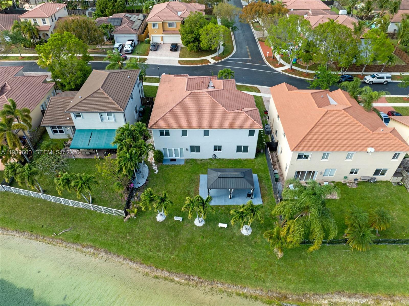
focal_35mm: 24
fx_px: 283
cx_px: 204
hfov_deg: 71.6
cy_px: 153
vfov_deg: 56.7
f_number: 9
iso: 100
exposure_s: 1/160
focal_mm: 12.29
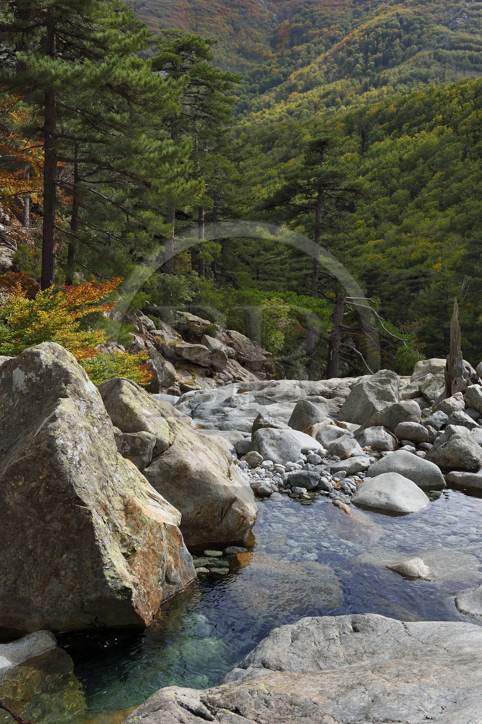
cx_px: 241
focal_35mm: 44
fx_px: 885
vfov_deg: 44.5
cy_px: 362
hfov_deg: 30.5
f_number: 11
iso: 200
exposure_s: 1/250
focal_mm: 44
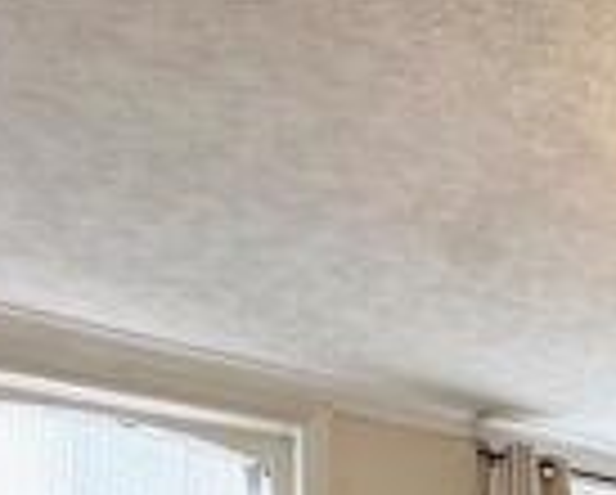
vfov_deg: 20.8
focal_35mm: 58
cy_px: 812
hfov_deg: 22.8
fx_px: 1059
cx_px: 1032
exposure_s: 1/100
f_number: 2.2
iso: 200
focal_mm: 2.22
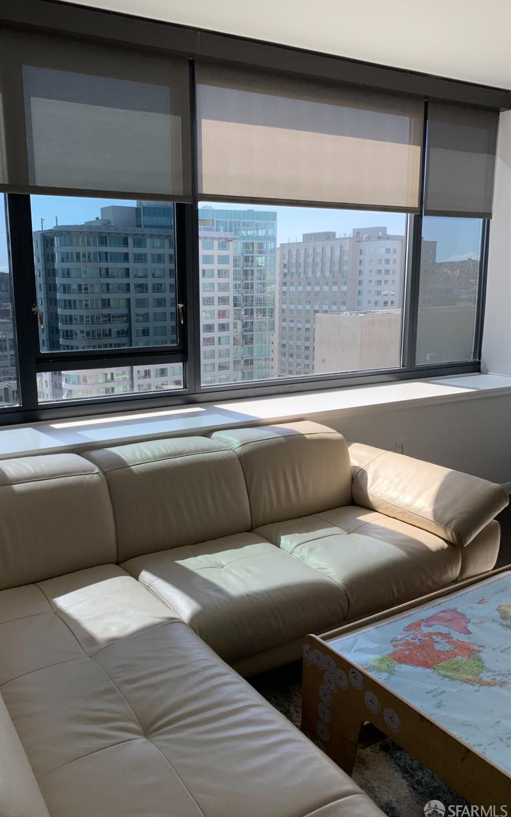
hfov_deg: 44.3
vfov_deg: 66.5
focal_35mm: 28
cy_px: 408
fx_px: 624
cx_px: 200
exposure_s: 1/546
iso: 25
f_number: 1.8
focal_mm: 4.25
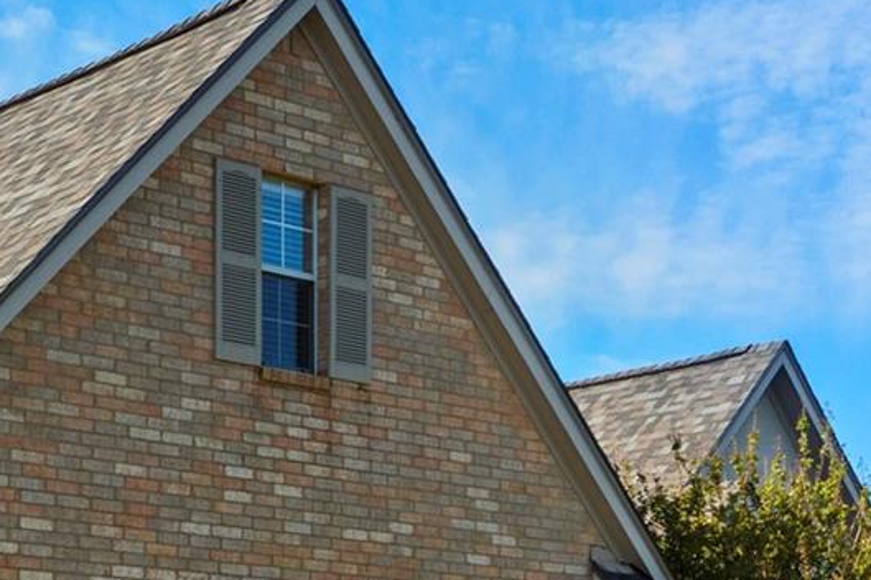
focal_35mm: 93
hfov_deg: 21.6
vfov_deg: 13.9
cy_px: 846
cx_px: 155
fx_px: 2249
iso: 250
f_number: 11
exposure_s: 1/40
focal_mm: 16
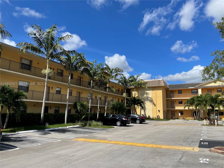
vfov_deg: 53.1
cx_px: 112
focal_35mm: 26
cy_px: 84
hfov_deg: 67.3
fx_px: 168
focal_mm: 4.2
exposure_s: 1/4292
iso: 32
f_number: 1.6
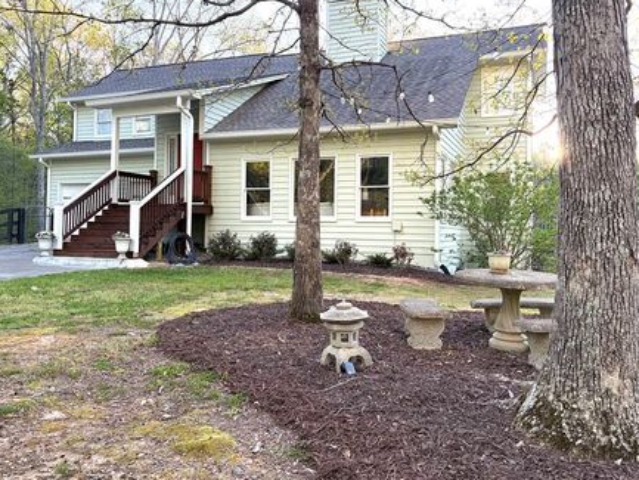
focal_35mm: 30
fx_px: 554
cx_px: 319
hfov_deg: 60.0
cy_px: 213
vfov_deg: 46.7
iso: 64
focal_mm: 5.96
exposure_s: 1/191
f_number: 1.6
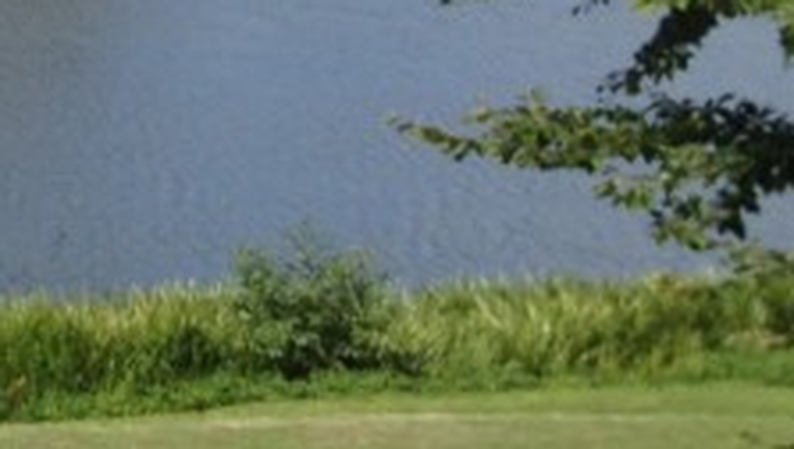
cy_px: -435
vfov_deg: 6.7
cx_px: -1004
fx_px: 3688
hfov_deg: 10.8
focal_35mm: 175
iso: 50
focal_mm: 4.28
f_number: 2.4
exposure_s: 1/1672
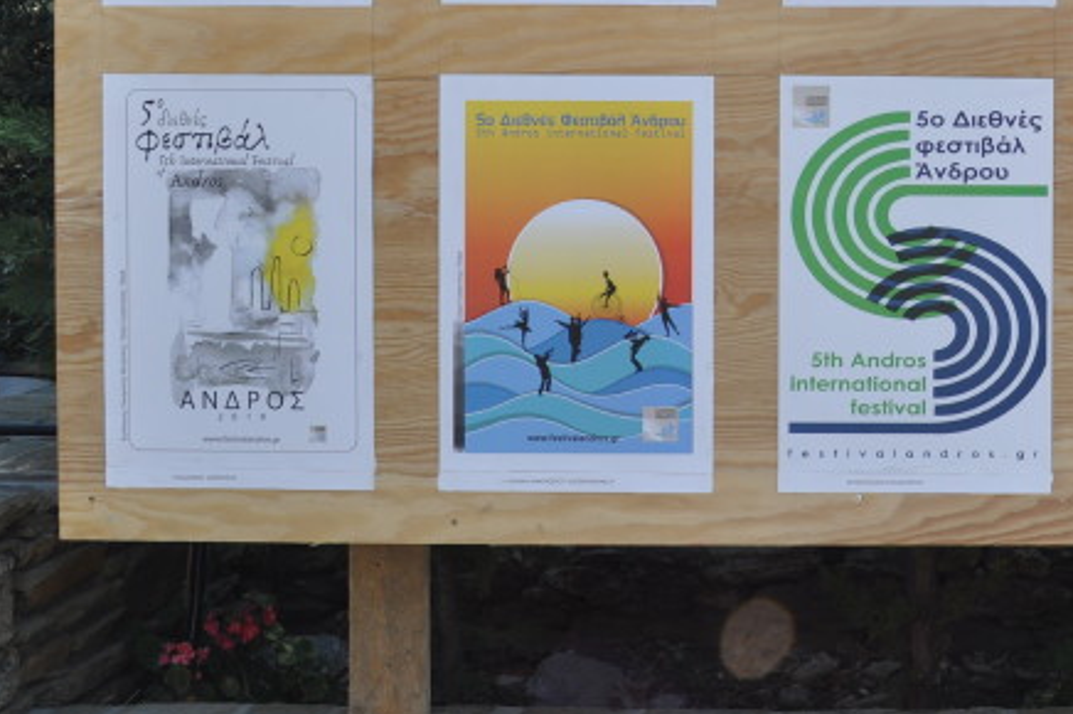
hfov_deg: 28.8
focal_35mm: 66
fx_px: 1966
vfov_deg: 20.3
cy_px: 135
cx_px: 1053
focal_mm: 20
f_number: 8
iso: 200
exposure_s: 1/250
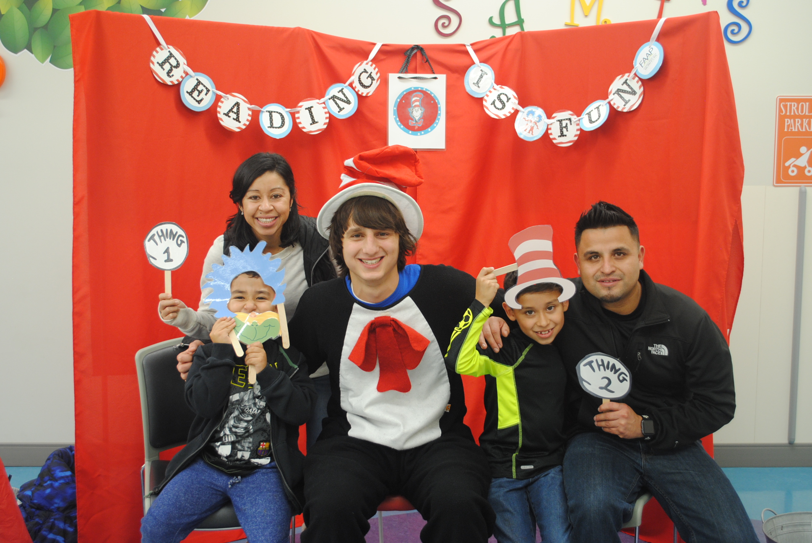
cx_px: 406
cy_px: 272
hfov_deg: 43.6
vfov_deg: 29.9
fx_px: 1016
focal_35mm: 45
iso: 360
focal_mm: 30
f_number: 4.5
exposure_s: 1/30
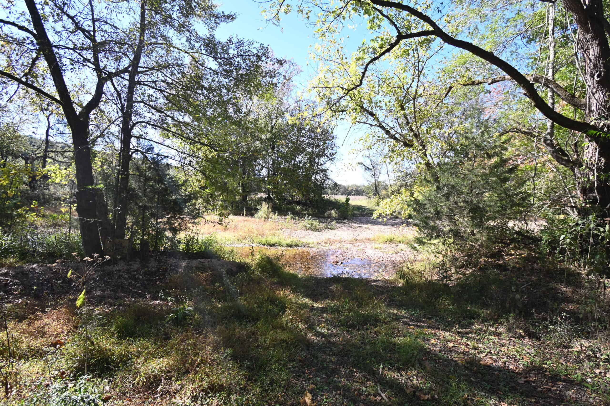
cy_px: 203
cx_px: 305
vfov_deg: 77.3
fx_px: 254
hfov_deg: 100.4
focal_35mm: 15
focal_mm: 10
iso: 200
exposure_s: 1/250
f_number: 5.6
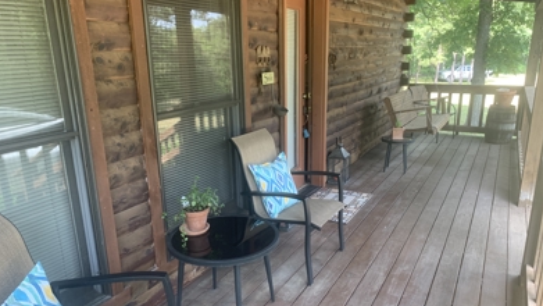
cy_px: 185
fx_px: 418
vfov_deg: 40.0
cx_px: 276
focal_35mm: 29
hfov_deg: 66.1
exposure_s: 1/120
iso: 100
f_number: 1.8
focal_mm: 4.25
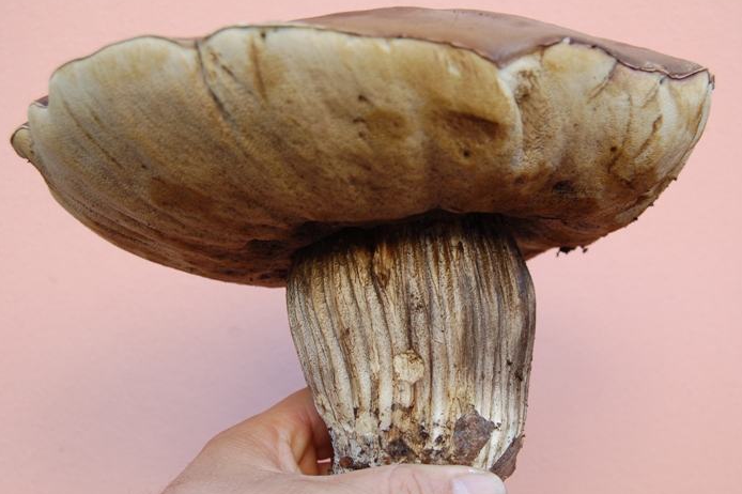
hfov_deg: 37.1
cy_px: 253
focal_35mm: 54
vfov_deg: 25.2
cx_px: 407
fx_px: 1104
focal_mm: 31
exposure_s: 1/60
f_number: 5.6
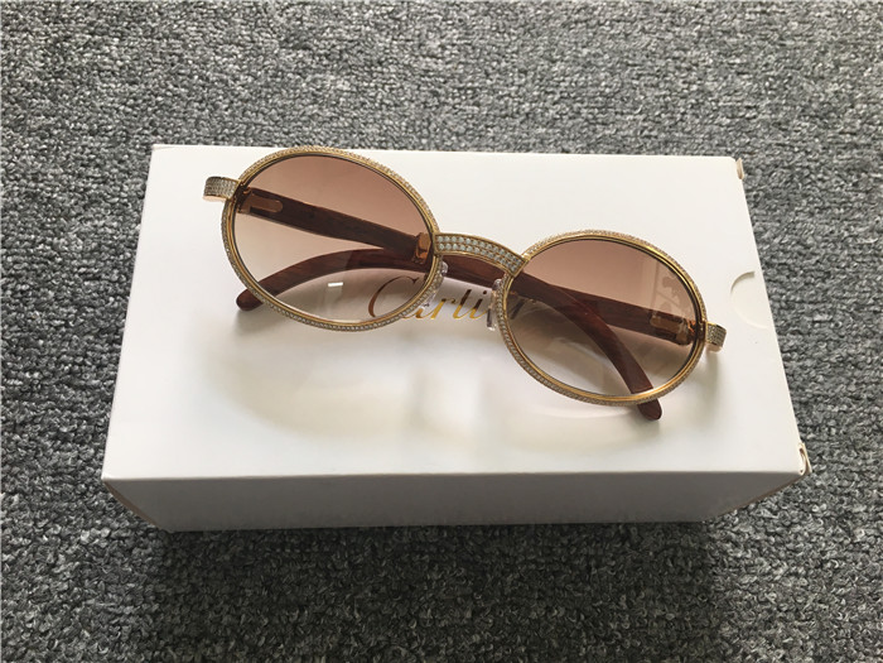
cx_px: 442
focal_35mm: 29
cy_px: 332
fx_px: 740
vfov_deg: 48.2
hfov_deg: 61.7
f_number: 2.2
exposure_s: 1/33
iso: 32
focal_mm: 4.15
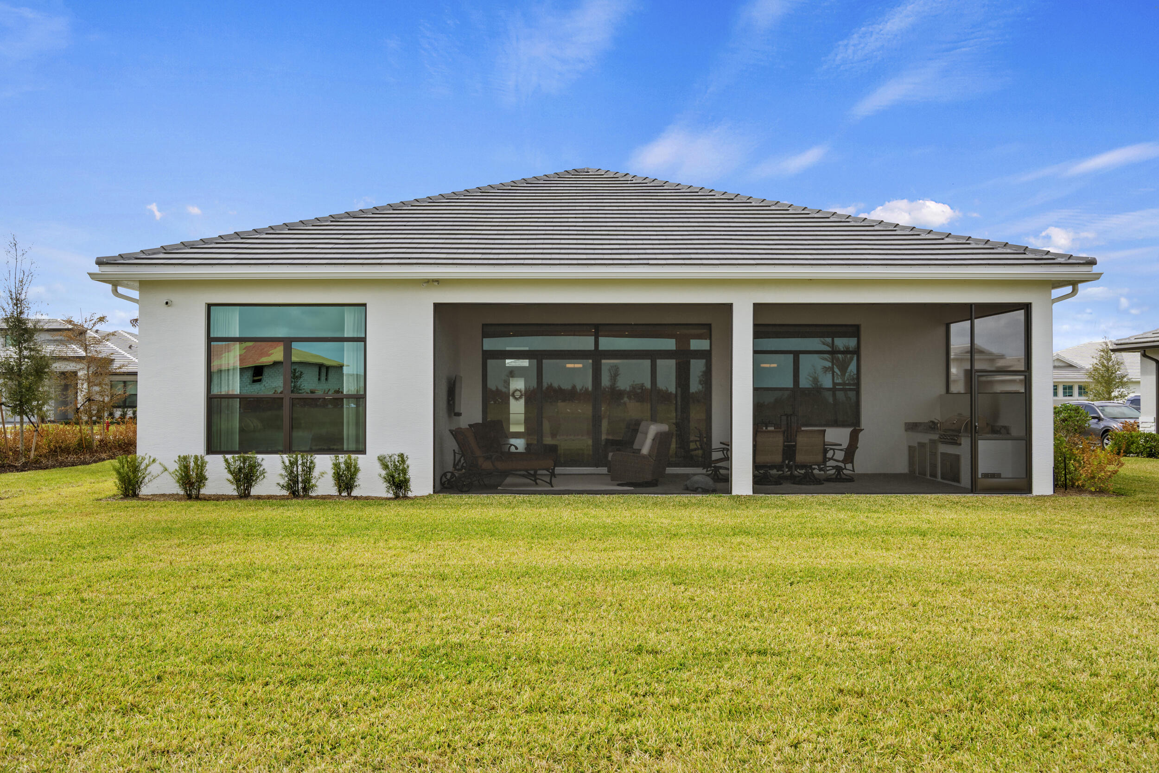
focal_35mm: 31
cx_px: 580
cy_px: 386
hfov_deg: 60.3
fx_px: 998
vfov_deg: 42.3
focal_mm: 31
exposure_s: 1/40
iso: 100
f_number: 10
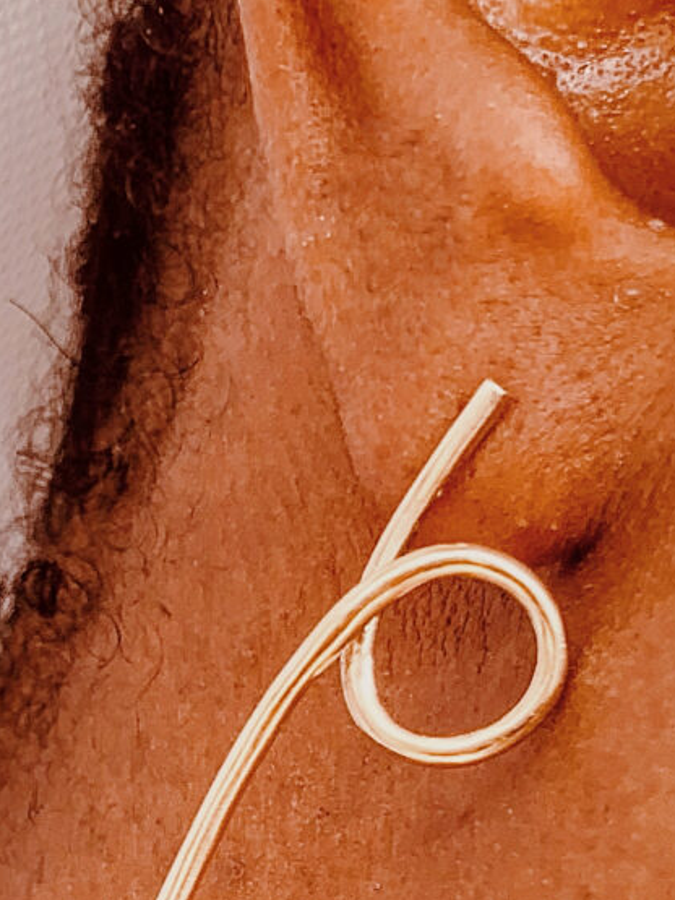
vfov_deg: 15.3
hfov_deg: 12.3
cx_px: 75
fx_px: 3121
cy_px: 1310
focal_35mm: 120
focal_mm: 4.25
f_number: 1.8
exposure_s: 1/282
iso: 25
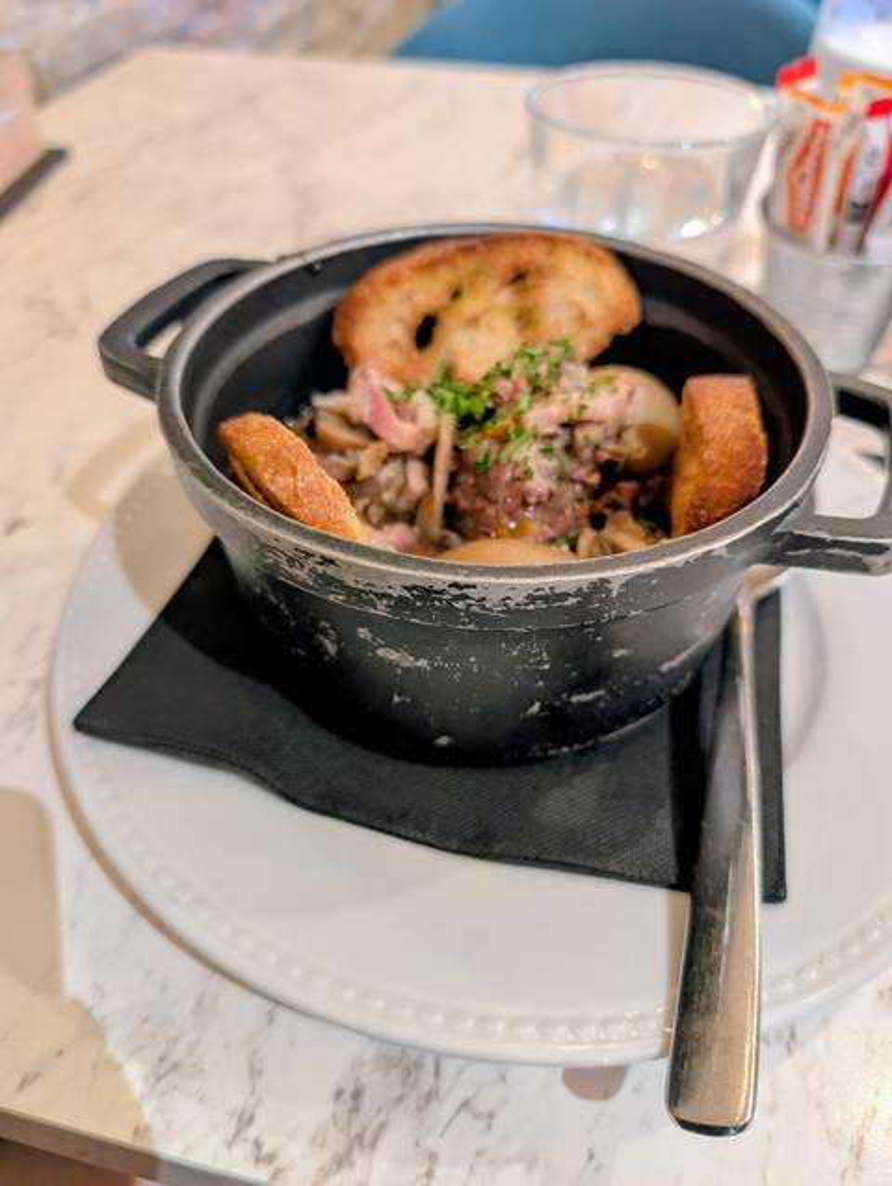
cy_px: 593
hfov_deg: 56.9
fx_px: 823
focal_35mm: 24
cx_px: 446
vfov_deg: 71.5
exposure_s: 1/100
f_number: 1.68
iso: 803
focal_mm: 6.9
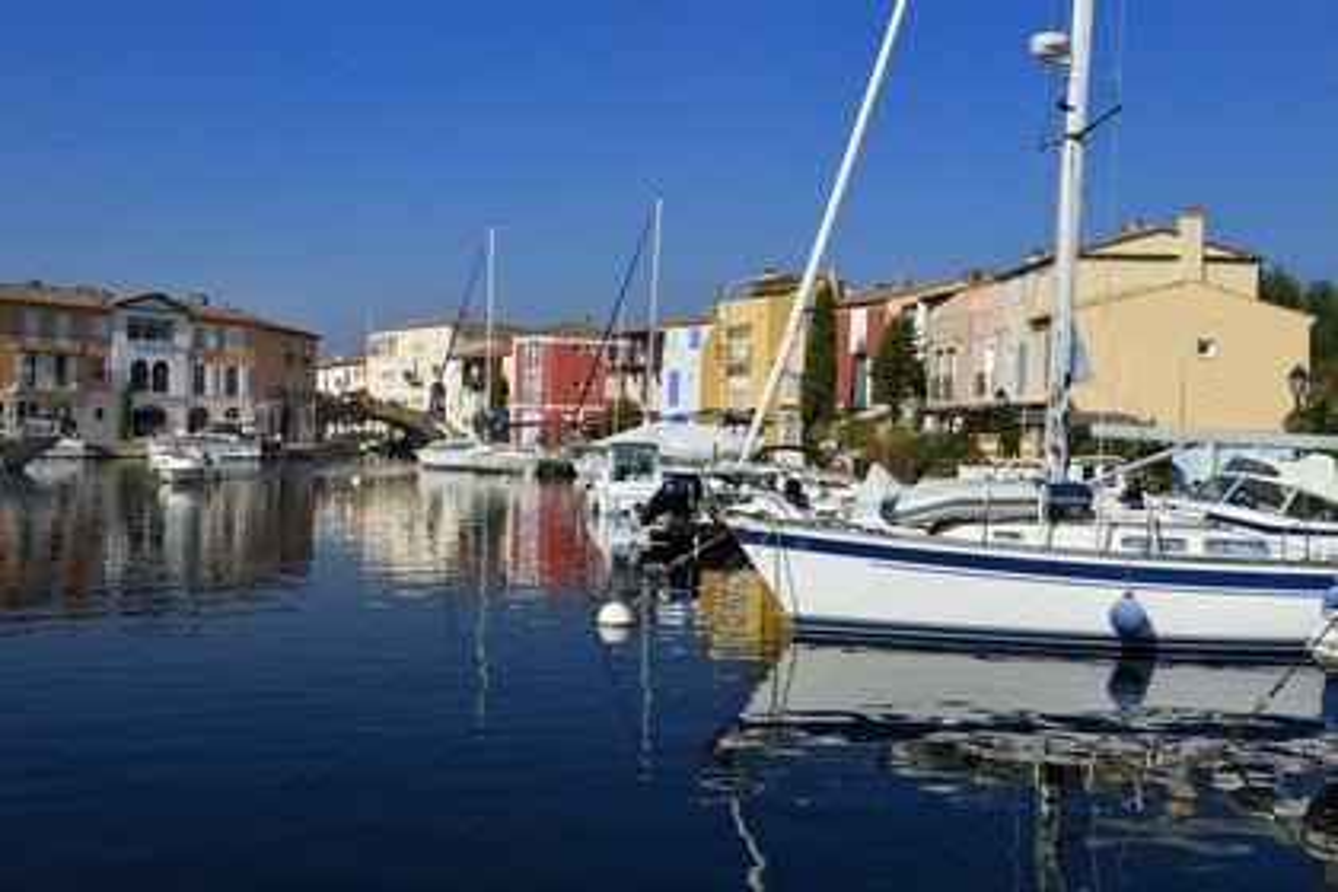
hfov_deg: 48.5
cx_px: 669
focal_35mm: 40
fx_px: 1487
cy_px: 446
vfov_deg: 33.4
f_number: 16
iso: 200
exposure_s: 1/250
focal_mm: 40
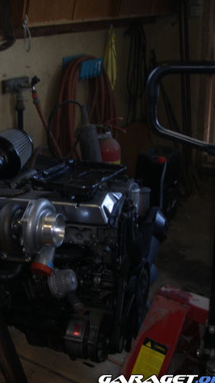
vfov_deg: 37.2
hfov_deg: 20.4
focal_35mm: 56
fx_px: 568
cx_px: -22
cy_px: 193
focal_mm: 6.7
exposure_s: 1/30
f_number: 3.5
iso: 100
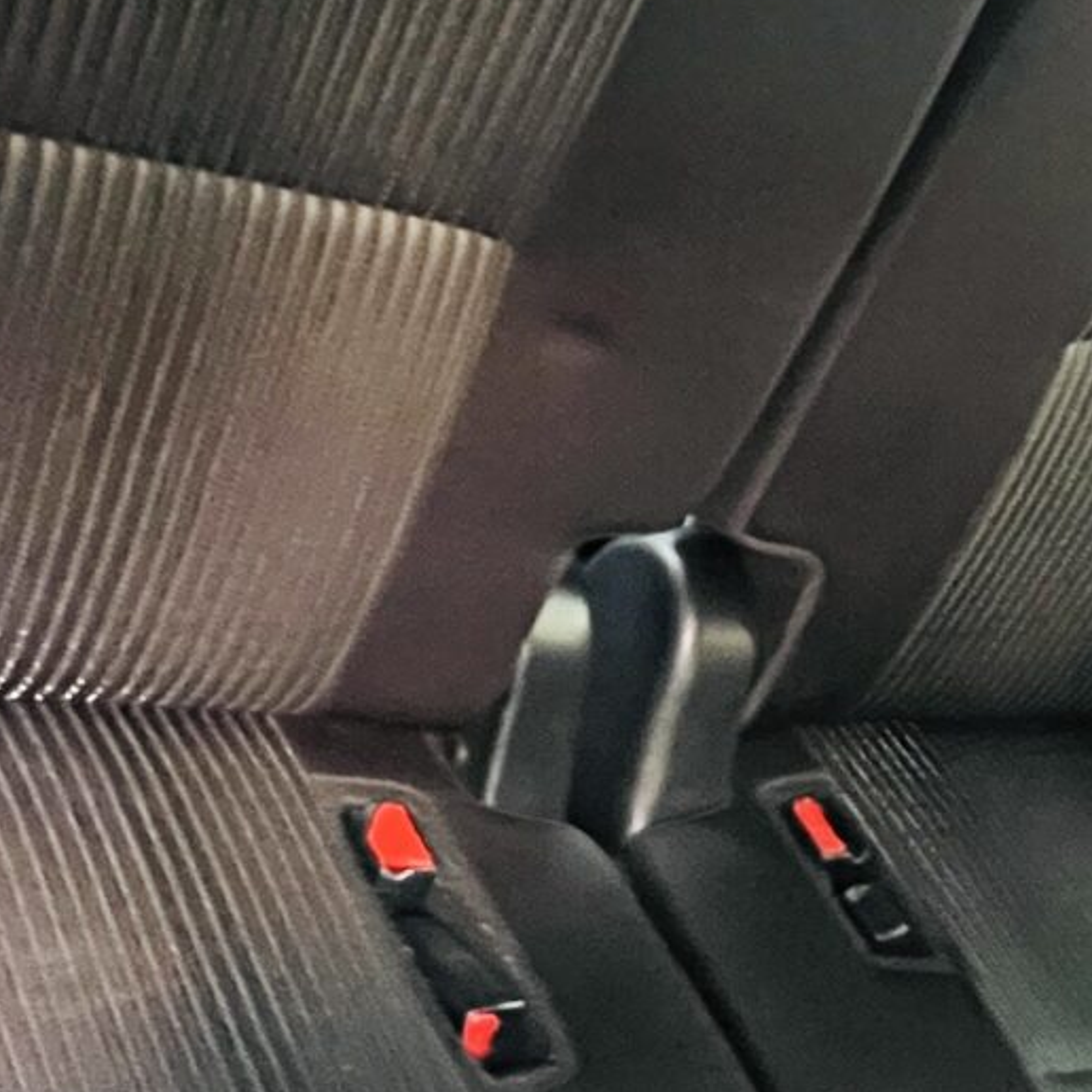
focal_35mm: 57
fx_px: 2034
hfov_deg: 28.2
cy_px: 847
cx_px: 1094
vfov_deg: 29.5
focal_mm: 1.57
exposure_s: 1/31
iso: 1250
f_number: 1.8
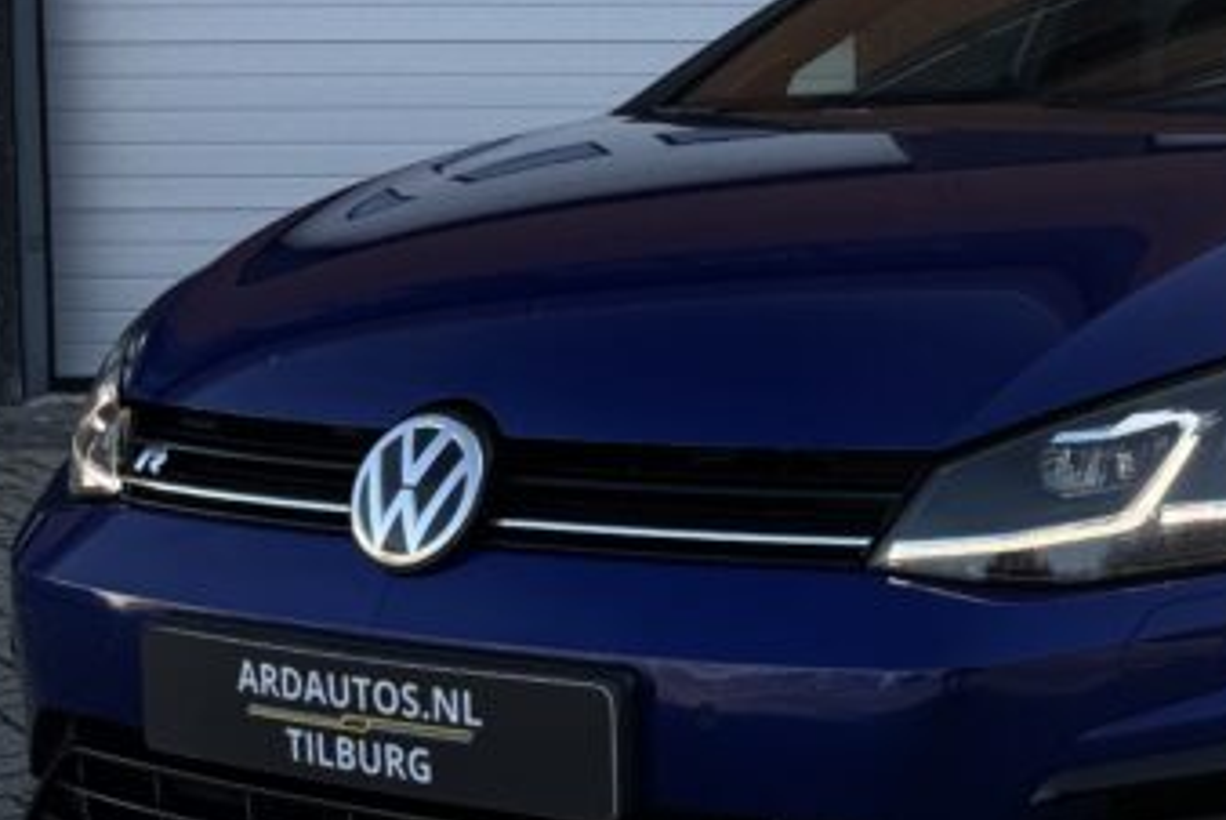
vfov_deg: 23.0
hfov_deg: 31.8
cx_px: 1164
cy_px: 305
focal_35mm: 59
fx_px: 2011
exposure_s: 1/1488
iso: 80
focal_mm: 6.76
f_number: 1.78
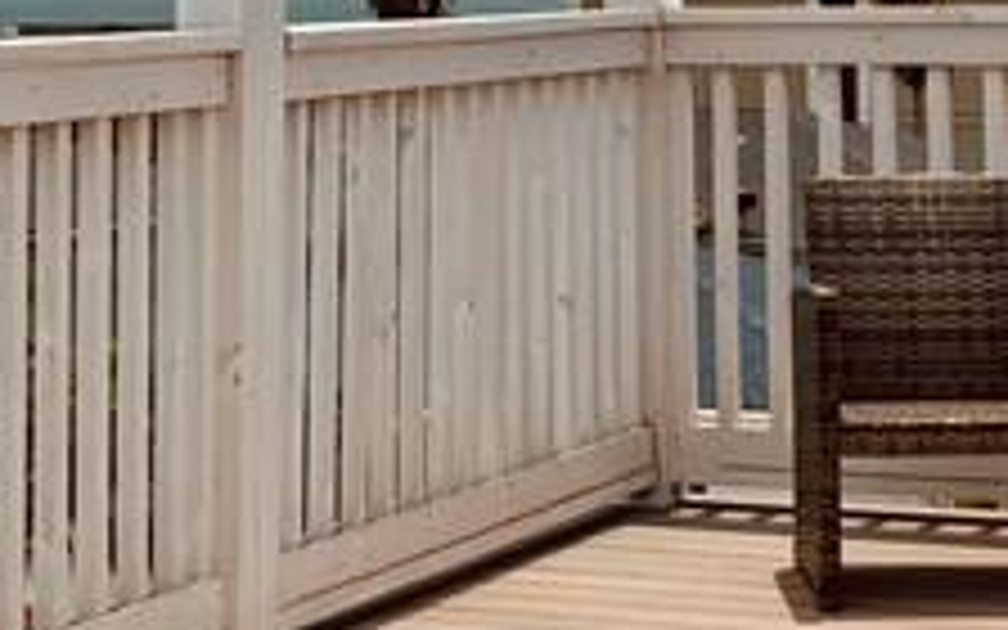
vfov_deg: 10.3
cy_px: -94
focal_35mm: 126
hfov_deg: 16.6
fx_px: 3461
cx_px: 594
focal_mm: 5.96
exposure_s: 1/5618
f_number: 1.6
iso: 50
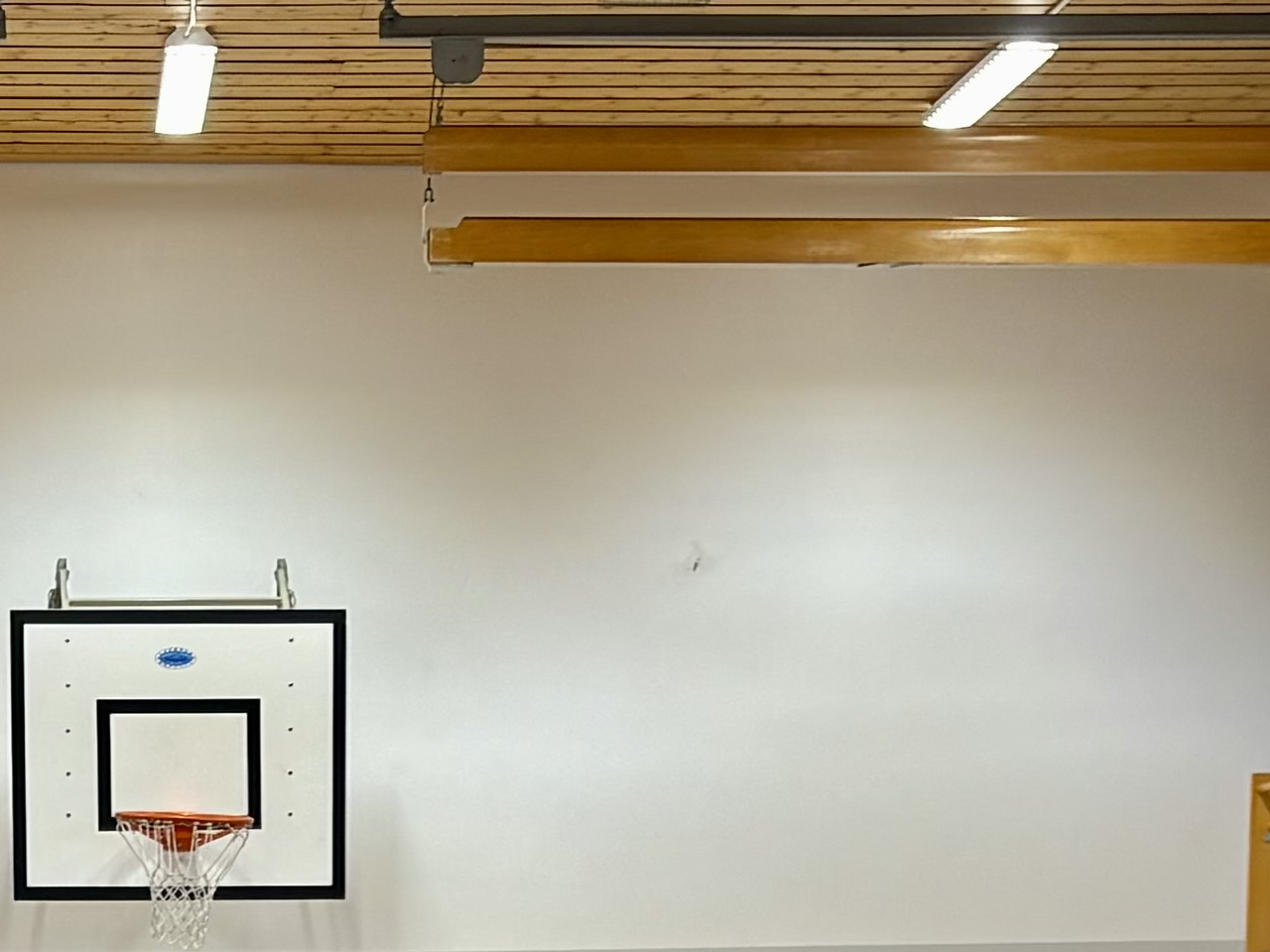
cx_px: 179
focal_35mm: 116
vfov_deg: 11.6
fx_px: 4256
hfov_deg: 16.8
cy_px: 1835
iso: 64
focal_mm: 5.96
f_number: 1.6
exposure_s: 1/100
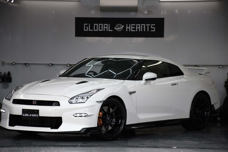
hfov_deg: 13.7
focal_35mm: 150
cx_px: 114
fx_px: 950
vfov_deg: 9.1
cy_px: 76
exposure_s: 1/1000
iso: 500
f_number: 5.6
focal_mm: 100
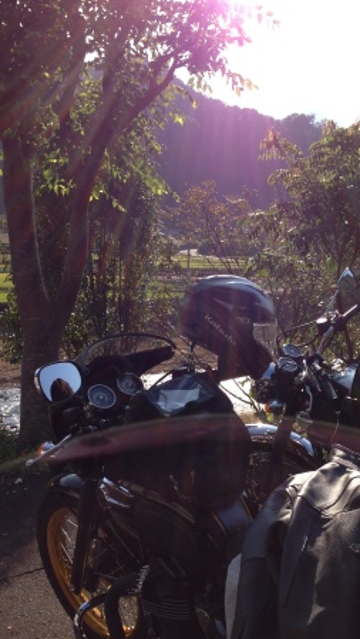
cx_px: 237
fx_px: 678
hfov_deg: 29.6
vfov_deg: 50.4
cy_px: 336
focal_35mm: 40
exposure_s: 1/1052
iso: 50
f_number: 2.4
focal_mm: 4.13
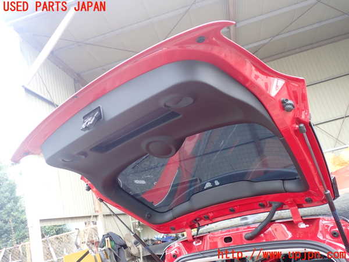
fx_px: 302
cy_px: 131
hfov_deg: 60.0
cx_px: 174
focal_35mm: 30
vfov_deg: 46.8
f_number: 2.3
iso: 100
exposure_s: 1/80
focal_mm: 5.4
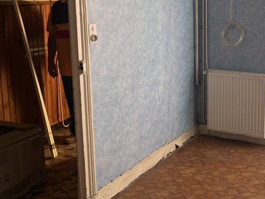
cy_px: 70
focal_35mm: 53
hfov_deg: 34.9
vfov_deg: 27.4
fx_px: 406
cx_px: 216
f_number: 1.6
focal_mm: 5.1
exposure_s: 1/122
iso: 50
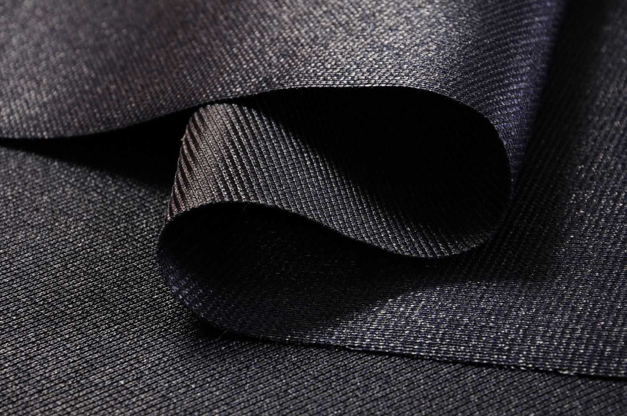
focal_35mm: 158
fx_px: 2740
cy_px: 208
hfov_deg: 13.1
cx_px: 314
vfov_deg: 8.7
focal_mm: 105
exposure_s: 1/60
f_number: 9
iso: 200
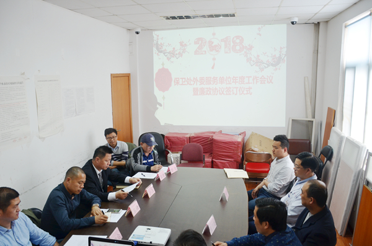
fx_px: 309
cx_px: 186
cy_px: 123
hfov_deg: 62.0
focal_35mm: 30
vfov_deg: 43.4
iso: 450
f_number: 4
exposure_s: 1/60
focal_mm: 20
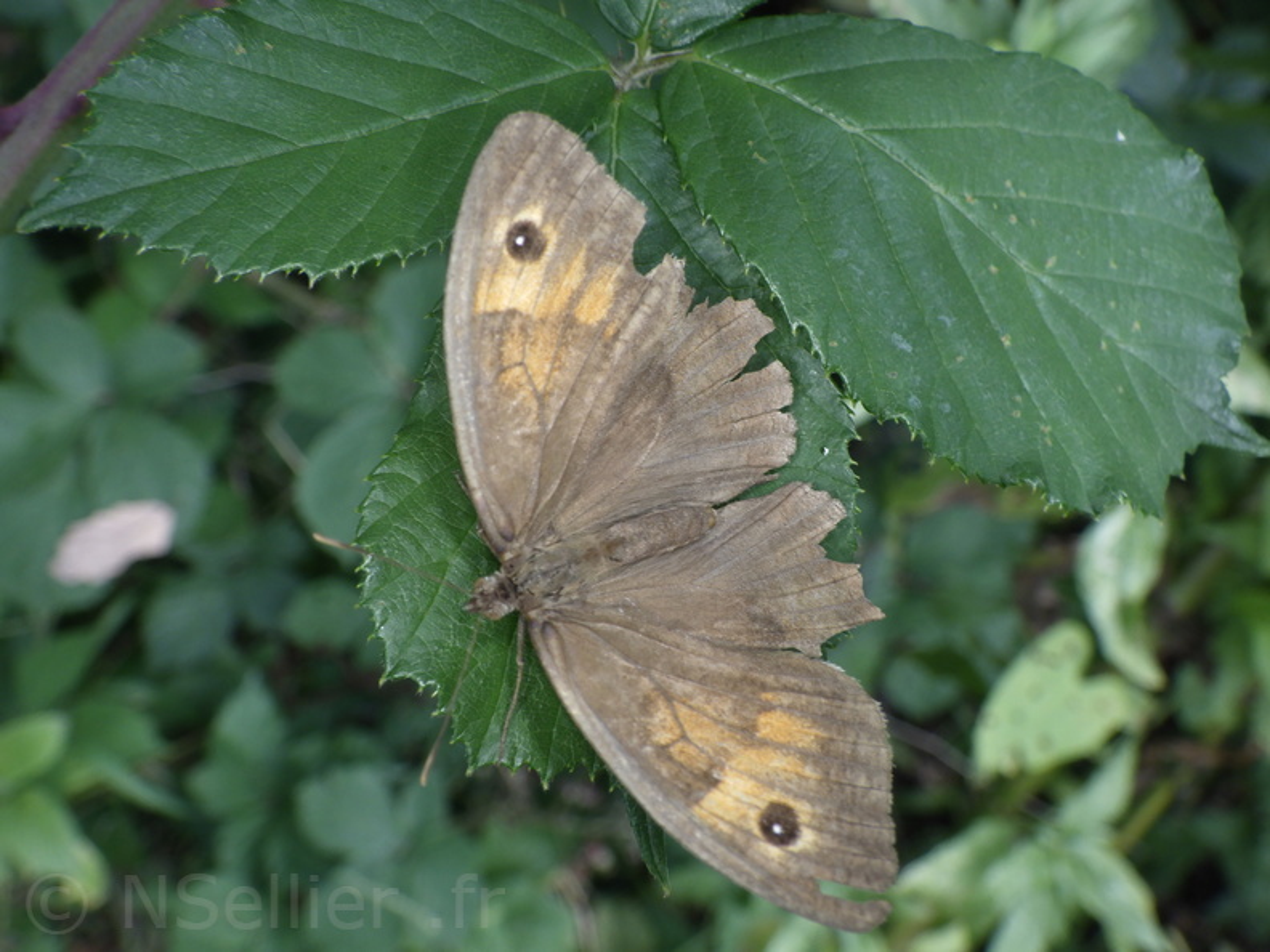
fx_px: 1247
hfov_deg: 54.0
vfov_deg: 41.8
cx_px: 635
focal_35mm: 34
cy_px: 476
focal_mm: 6.1
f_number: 3.8
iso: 125
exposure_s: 1/80
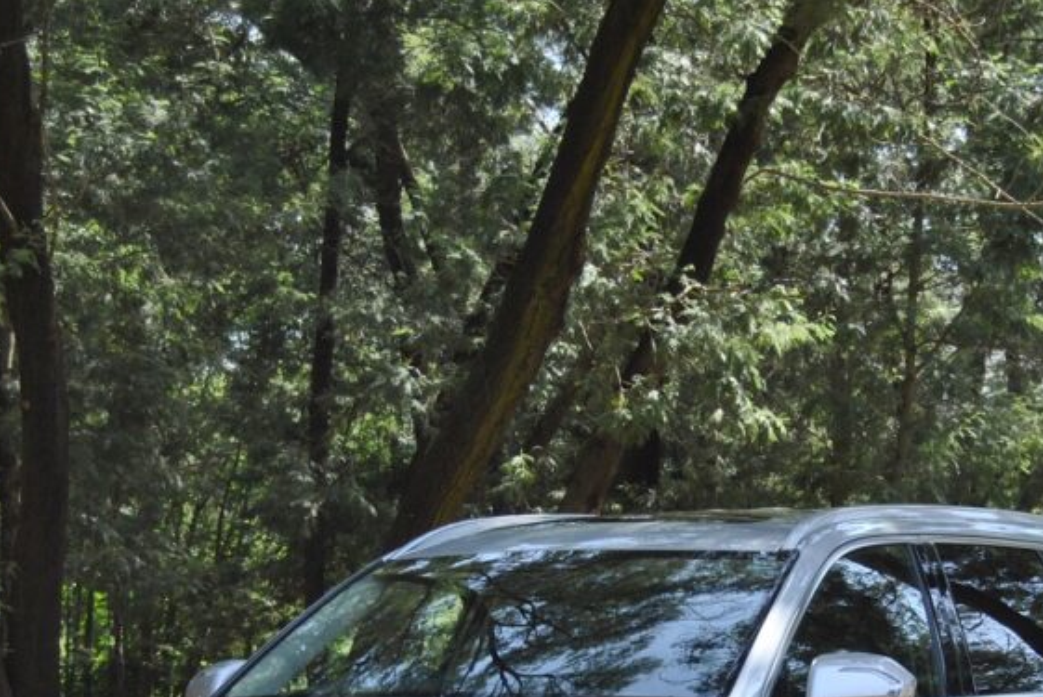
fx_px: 3537
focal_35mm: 122
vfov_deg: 11.2
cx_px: 649
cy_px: 683
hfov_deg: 16.8
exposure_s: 1/500
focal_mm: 38
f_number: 4.8
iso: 450
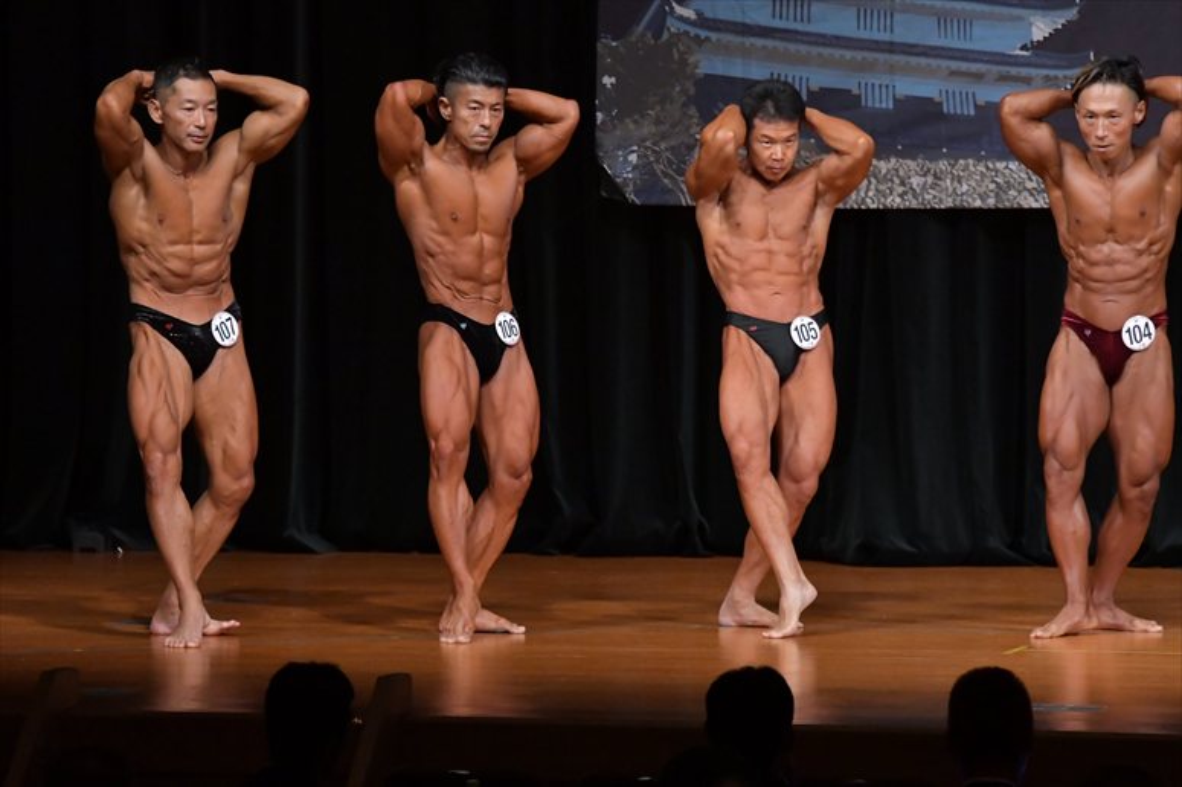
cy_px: 394
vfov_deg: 5.4
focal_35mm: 255
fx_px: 8369
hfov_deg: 8.1
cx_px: 591
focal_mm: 170
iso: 5000
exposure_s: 1/400
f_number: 5.6
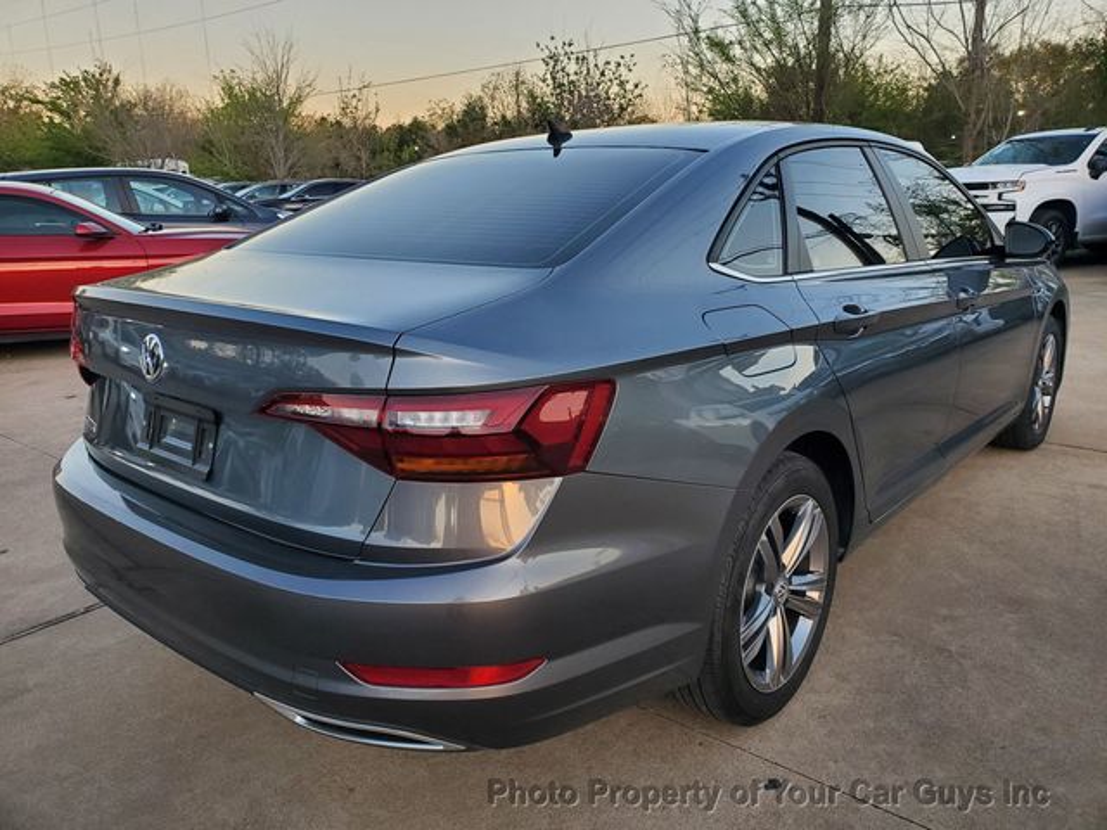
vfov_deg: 53.1
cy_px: 415
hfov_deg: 67.3
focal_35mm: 26
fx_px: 831
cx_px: 554
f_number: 2.4
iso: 100
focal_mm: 4.3
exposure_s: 1/120
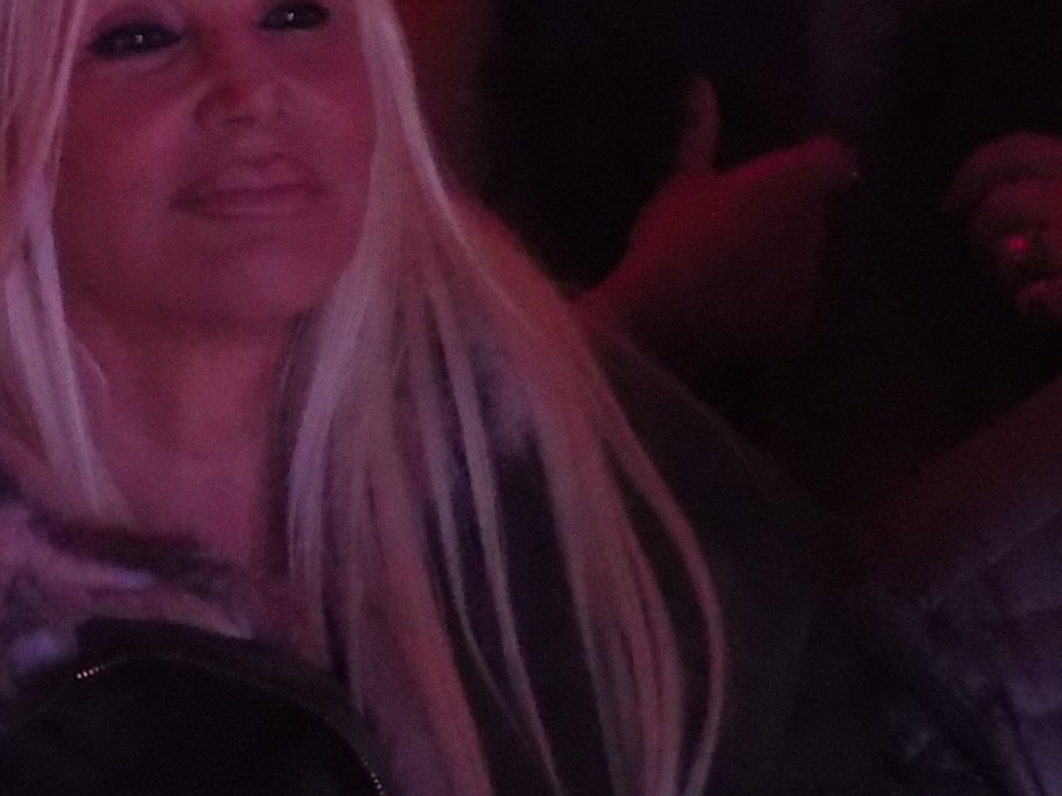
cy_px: 224
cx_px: 31
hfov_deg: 1.6
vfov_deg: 1.2
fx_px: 38932
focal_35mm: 1269
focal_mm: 79.5
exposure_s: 1/60
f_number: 5.9
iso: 800
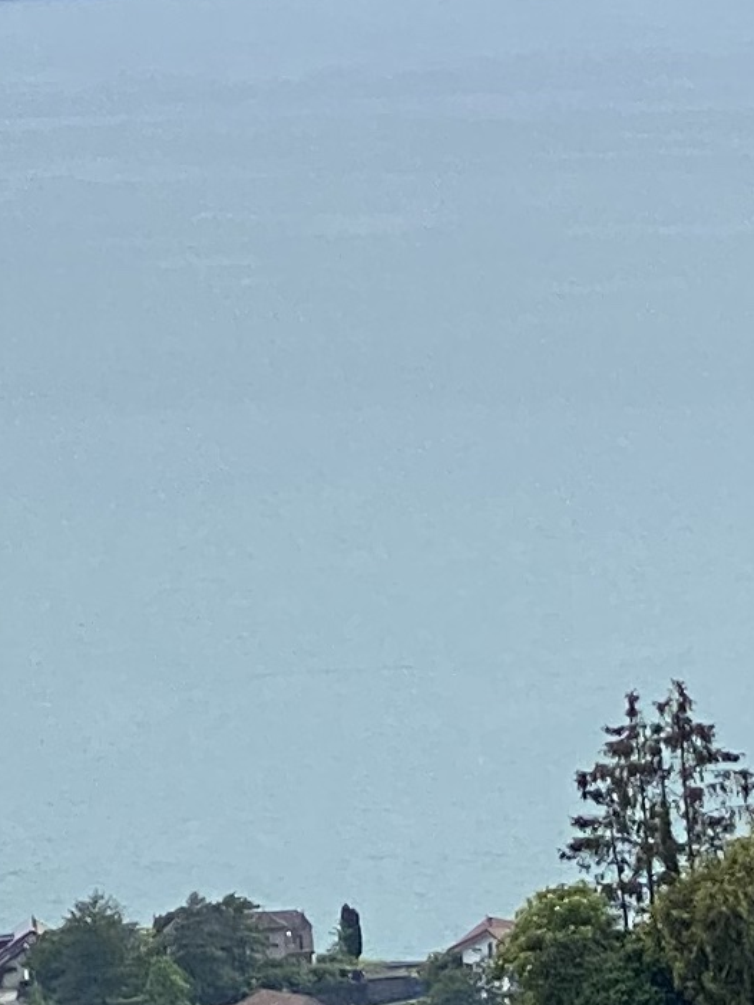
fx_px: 8681
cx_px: 863
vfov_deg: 6.6
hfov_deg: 5.0
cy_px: 1183
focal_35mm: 299
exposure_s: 1/1453
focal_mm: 6
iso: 20
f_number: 2
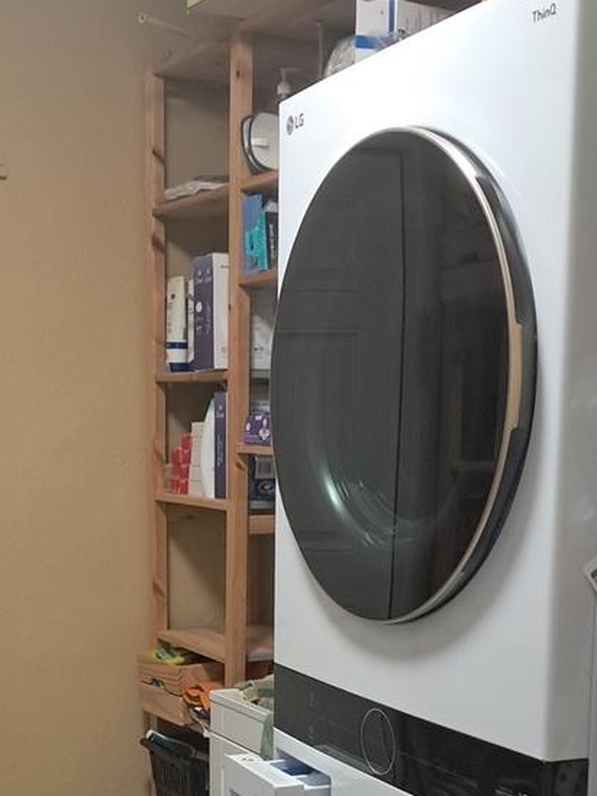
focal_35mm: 59
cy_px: 629
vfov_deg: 31.9
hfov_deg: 24.7
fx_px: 1356
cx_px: 204
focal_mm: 4
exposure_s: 1/50
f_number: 1.8
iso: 640
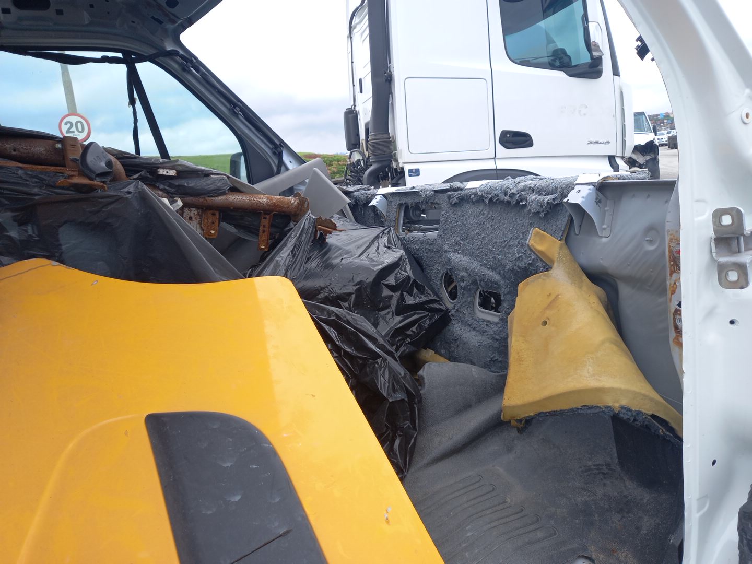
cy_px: 282
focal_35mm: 25
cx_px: 376
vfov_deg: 54.9
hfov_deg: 69.4
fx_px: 543
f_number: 2
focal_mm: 4.6
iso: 26
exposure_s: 1/201
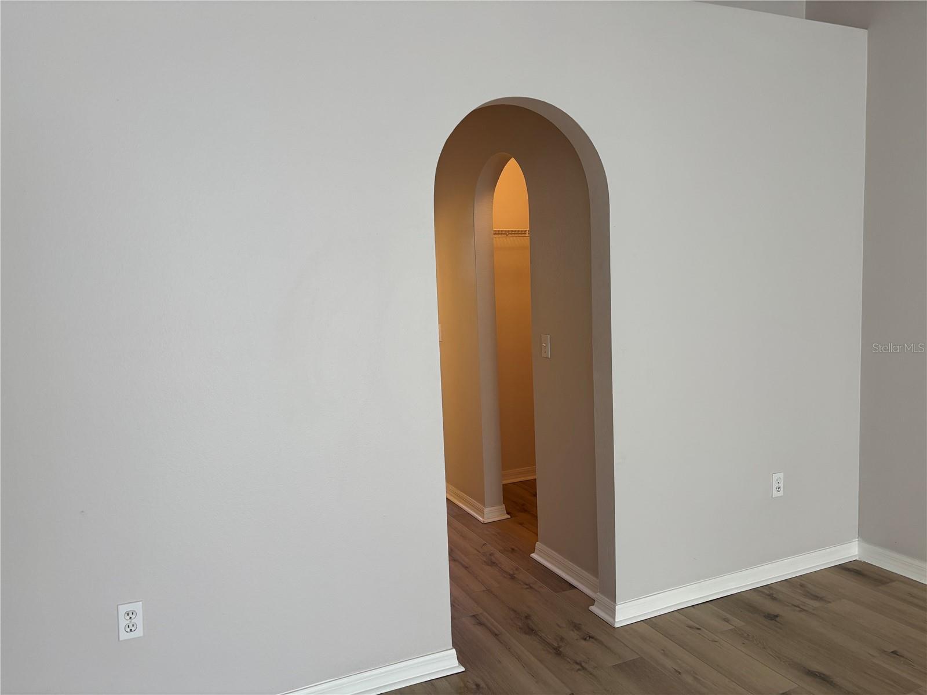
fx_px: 696
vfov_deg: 53.1
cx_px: 464
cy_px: 348
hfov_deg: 67.3
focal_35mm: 26
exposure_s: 1/120
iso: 125
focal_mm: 5.96
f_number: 1.6
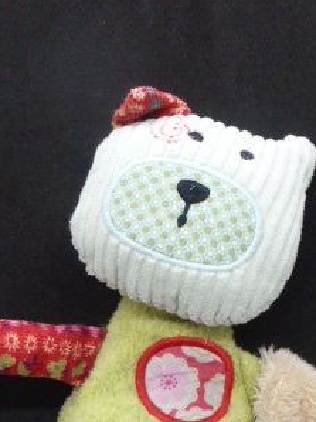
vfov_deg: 21.9
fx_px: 1048
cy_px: 425
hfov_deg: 17.1
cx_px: 177
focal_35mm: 86
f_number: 3.9
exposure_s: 1/40
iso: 400
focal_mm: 6.9
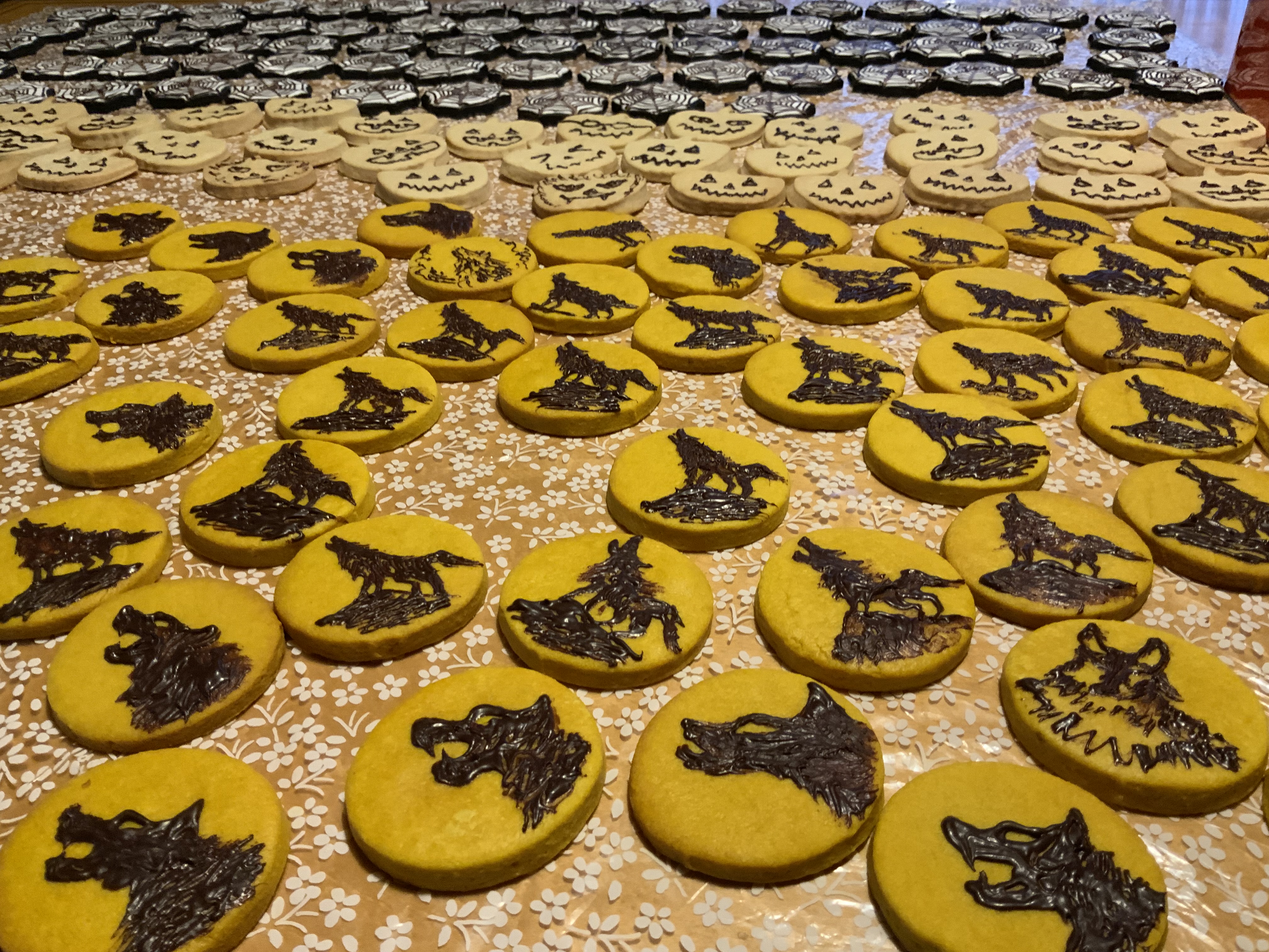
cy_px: 476
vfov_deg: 48.2
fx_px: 1063
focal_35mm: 29
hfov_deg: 61.7
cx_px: 634
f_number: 1.8
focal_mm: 3
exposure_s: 1/40
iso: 250
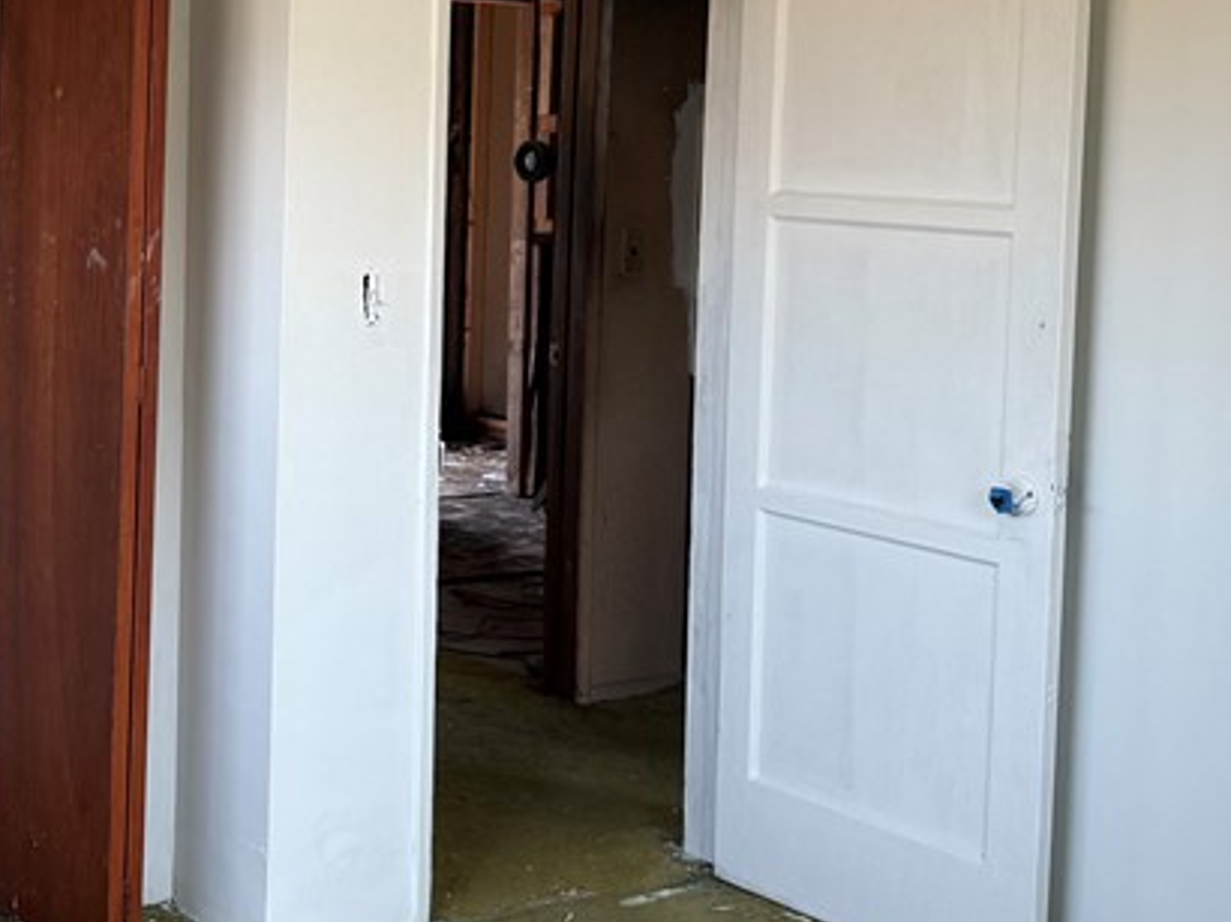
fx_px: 2132
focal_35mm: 60
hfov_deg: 31.0
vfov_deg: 24.1
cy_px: 228
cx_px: 159
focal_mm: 6.76
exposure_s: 1/121
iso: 200
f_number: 1.78
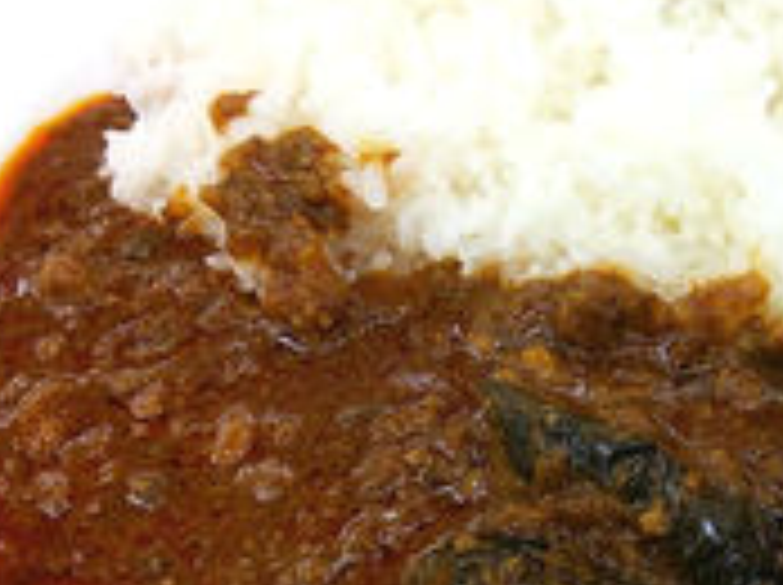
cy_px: 333
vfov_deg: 21.2
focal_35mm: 69
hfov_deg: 27.5
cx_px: 652
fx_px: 1559
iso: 50
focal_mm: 4.06
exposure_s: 1/100
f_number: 1.94
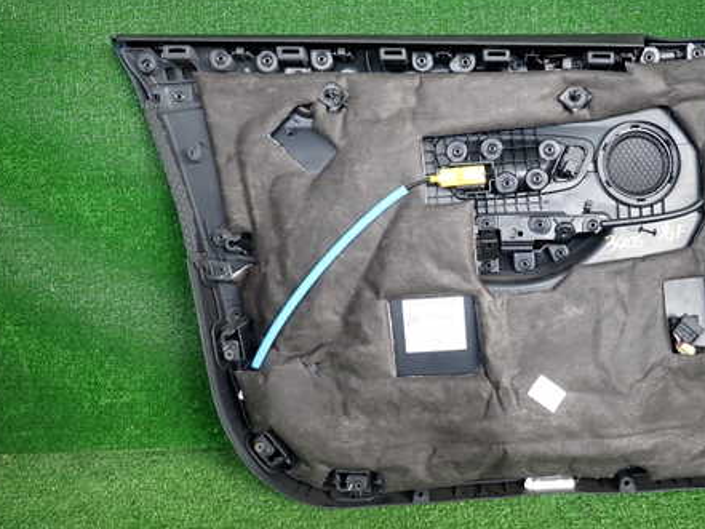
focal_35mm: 34
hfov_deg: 53.1
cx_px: 457
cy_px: 276
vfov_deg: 41.8
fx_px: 693
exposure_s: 1/125
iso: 200
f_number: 2
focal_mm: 4.5
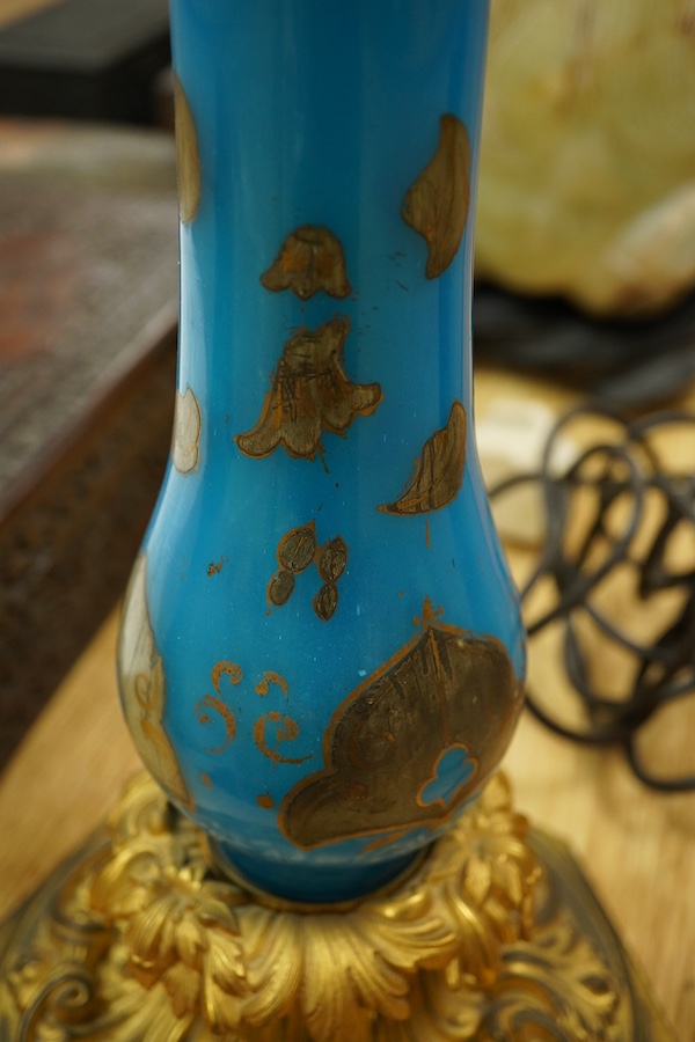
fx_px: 1303
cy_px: 521
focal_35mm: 45
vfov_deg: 43.6
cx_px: 348
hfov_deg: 29.9
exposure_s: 1/125
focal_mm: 30
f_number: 7.1
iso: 1250
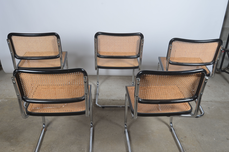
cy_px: 76
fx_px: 229
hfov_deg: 53.2
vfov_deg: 36.7
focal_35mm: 36
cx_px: 114
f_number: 11
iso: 100
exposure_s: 1/125
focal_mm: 24
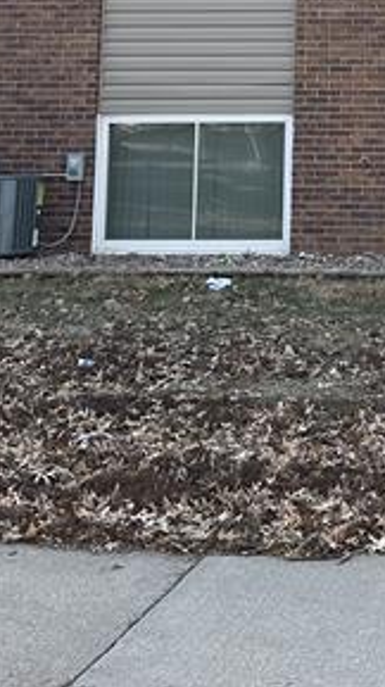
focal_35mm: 82
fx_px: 1492
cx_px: 522
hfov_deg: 14.0
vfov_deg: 24.4
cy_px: -44
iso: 80
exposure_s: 1/879
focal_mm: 6.86
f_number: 1.78
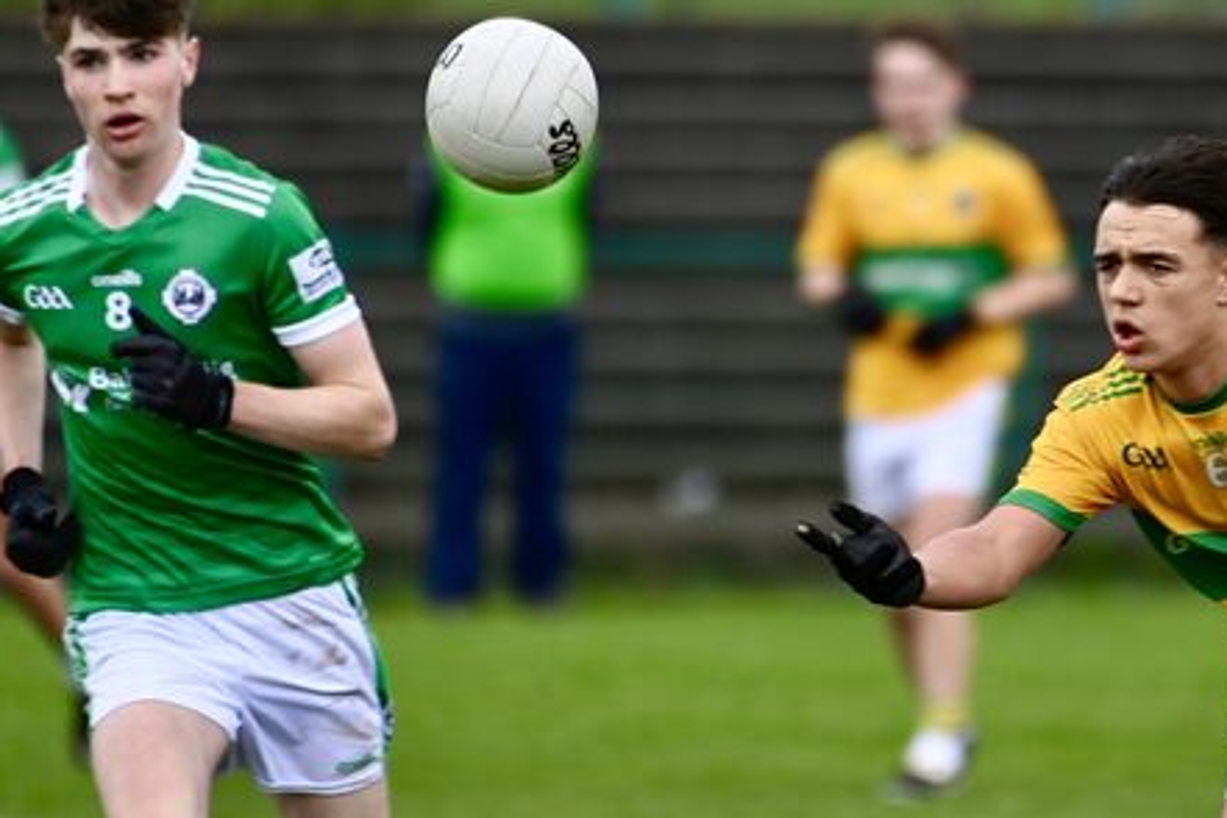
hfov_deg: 2.3
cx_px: 1066
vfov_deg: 1.5
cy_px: 383
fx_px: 30911
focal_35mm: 907
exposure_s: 1/800
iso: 450
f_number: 5.6
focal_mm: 500
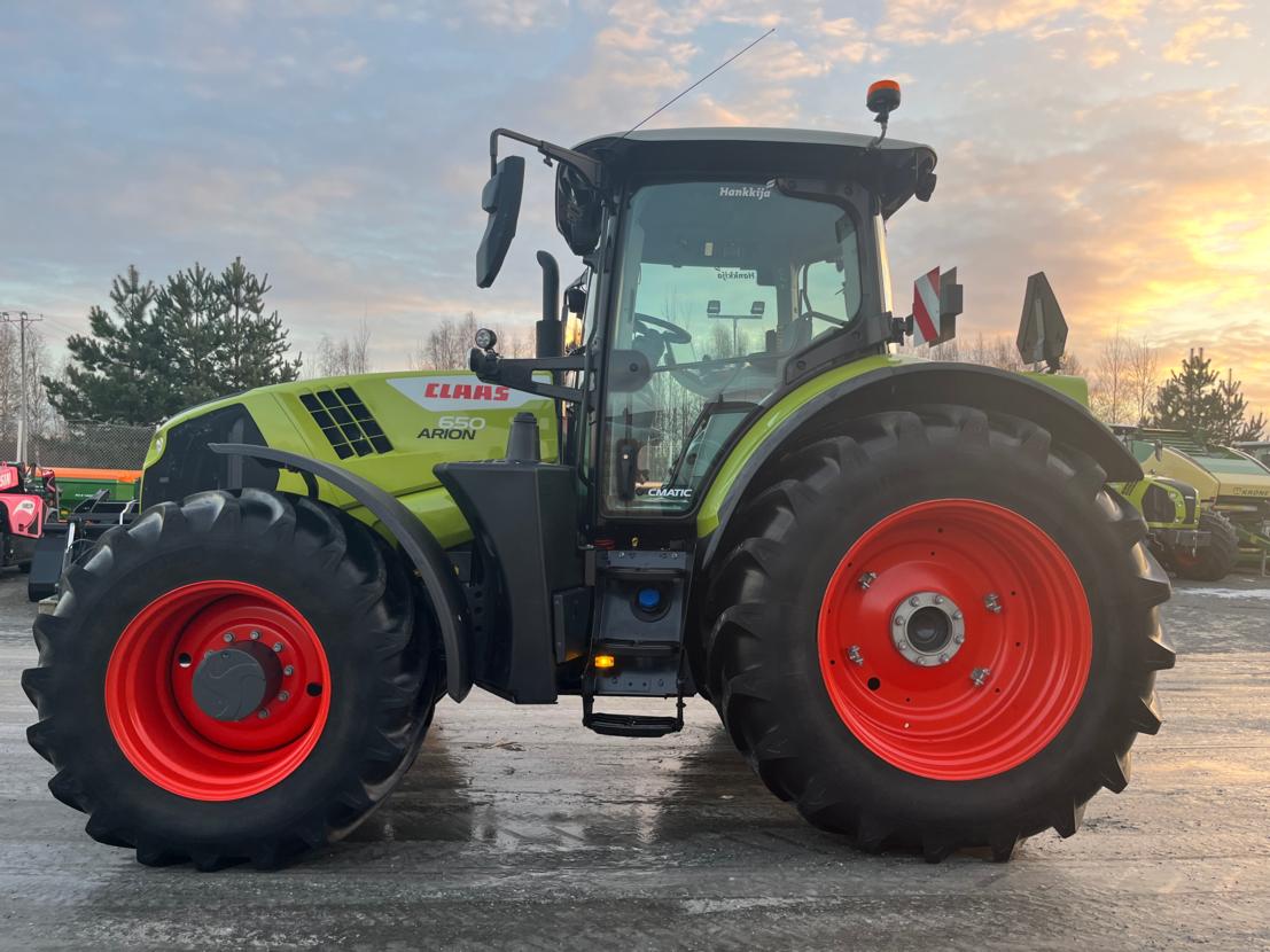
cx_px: 635
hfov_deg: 67.3
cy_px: 476
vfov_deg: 53.1
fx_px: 954
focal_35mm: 26
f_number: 1.6
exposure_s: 1/122
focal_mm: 5.1
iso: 40
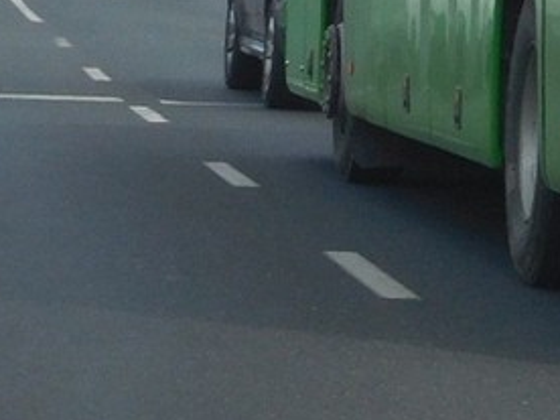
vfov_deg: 7.2
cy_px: -250
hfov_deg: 9.6
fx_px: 3268
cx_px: 716
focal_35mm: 202
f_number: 4.4
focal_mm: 11.1
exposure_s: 1/500
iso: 125
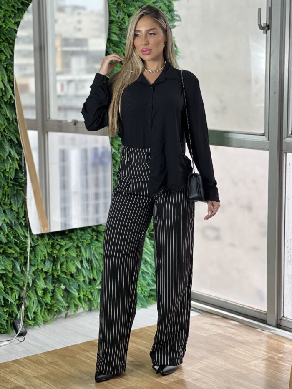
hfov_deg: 19.1
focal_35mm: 77
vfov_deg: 25.3
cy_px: 194
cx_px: 146
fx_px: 866
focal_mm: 9
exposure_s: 1/120
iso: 160
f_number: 2.8
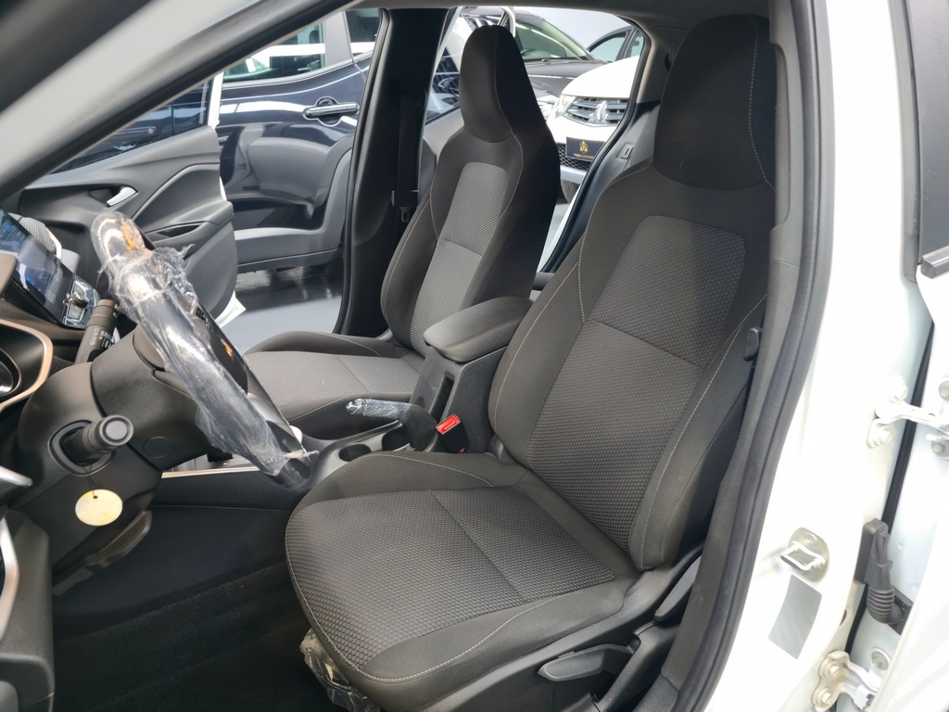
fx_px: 631
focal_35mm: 23
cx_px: 474
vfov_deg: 58.9
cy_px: 356
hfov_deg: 73.9
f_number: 1.7
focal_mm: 6.3
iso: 160
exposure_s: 1/40
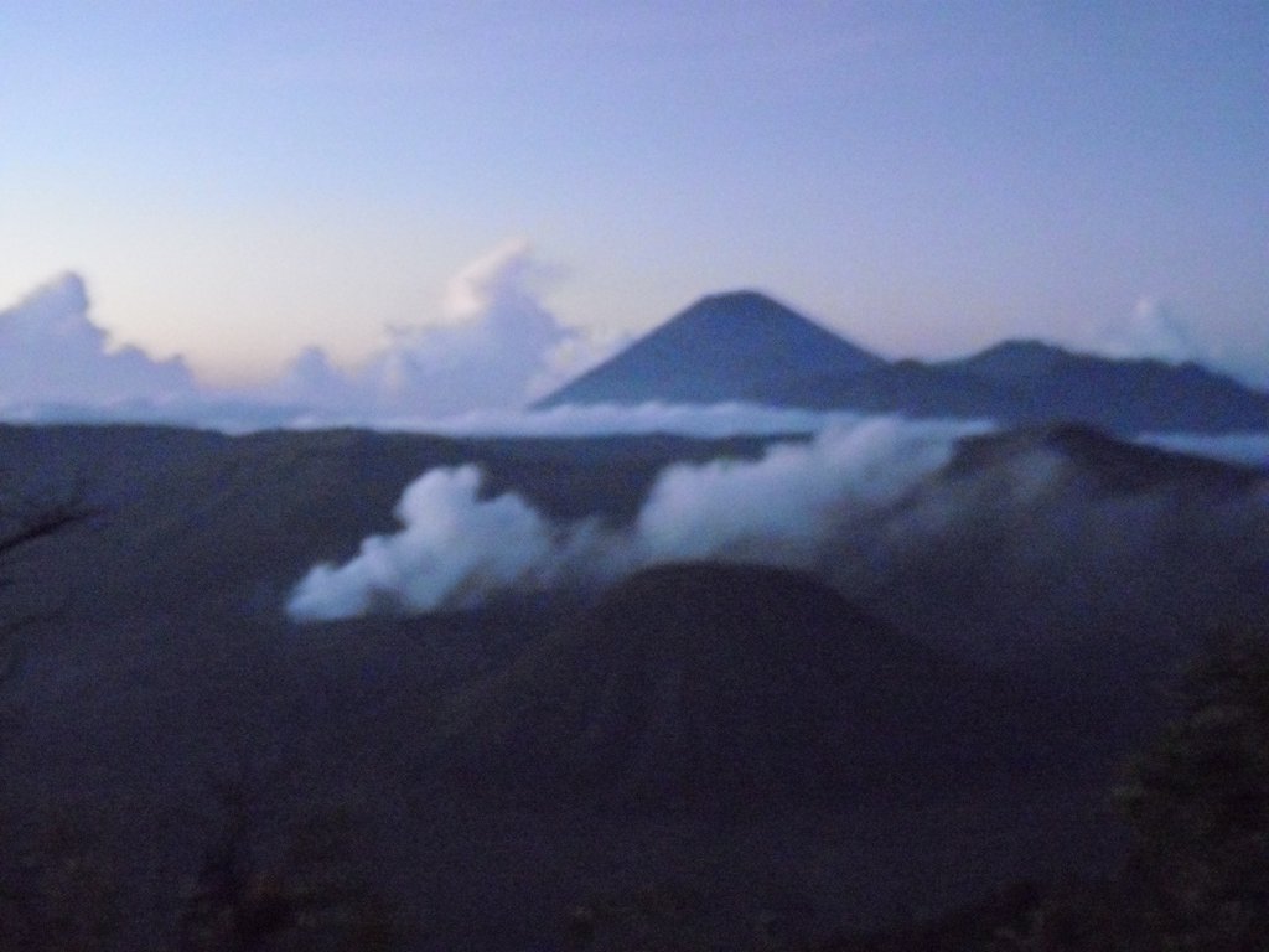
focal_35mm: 55
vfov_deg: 26.6
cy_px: 476
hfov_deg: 34.9
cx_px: 634
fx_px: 2016
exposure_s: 1/2.5
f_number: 3.4
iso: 1600
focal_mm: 9
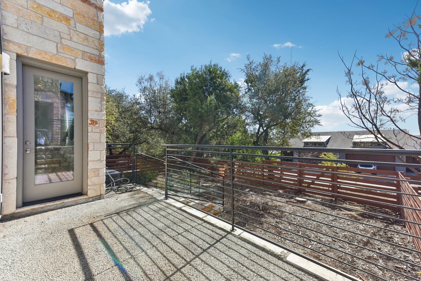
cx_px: 210
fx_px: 164
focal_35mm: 14
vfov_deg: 81.2
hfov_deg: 104.3
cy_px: 140
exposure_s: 1/1250
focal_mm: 14
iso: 400
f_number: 8
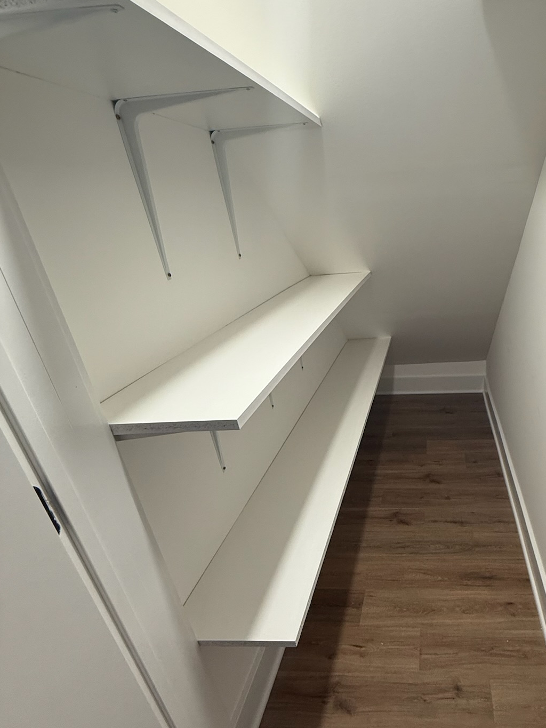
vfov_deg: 78.5
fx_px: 442
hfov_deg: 60.2
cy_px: 416
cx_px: 406
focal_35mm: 21
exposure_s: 1/104
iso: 250
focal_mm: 2.22
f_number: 2.2
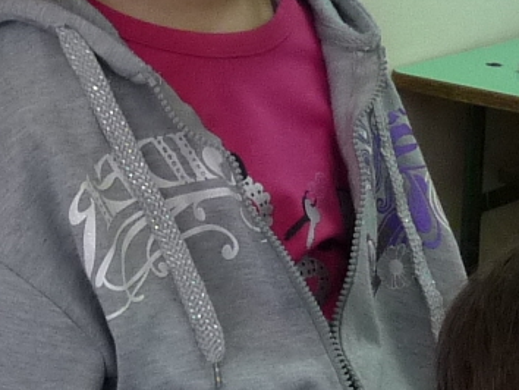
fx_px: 2341
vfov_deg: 9.3
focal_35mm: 156
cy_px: 518
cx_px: 306
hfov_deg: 12.6
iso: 200
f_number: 2.8
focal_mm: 4.8
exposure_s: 1/30
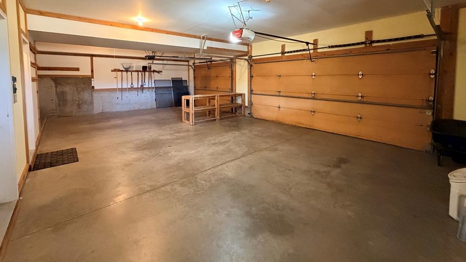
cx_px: 228
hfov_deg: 99.4
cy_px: 89
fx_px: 198
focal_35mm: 16
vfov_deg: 65.4
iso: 1000
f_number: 2.2
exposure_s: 1/60
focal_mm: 2.22
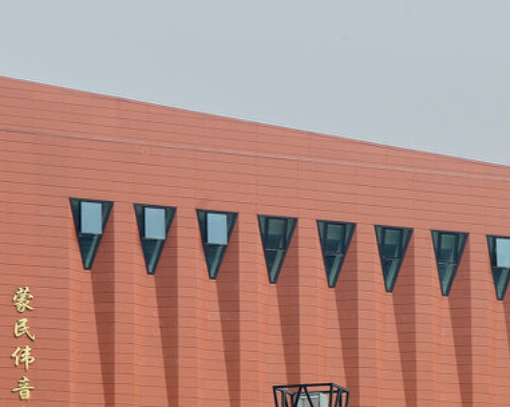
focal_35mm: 142
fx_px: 2141
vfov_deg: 10.7
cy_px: 437
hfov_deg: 13.6
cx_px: 233
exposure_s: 1/50
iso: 250
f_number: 11
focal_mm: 48
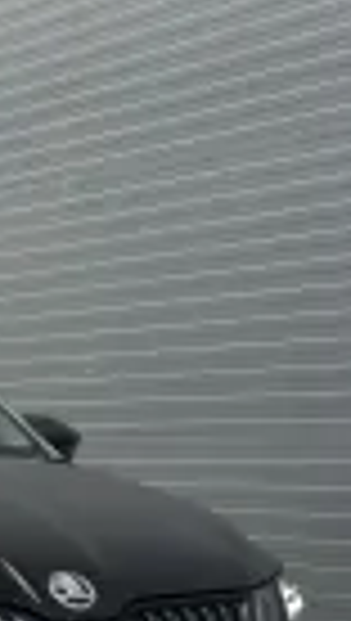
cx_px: -166
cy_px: 459
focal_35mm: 136
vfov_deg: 15.7
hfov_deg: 8.8
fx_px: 2242
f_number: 1.78
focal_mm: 6.86
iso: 64
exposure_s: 1/226
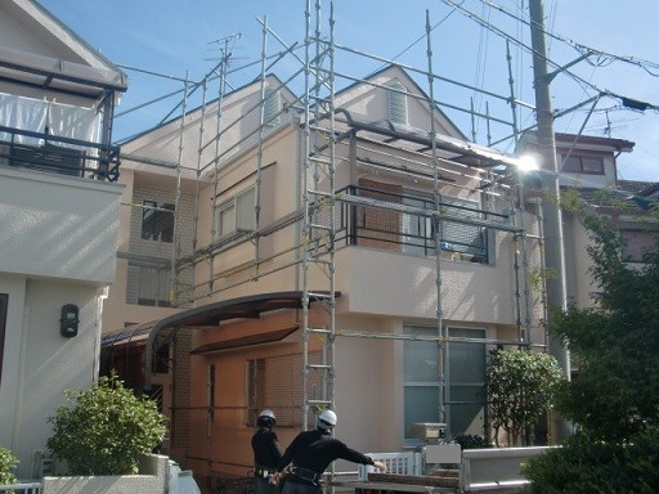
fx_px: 723
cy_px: 247
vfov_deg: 37.7
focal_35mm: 38
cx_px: 330
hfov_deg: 49.0
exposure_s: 1/400
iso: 64
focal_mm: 6.66
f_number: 3.9
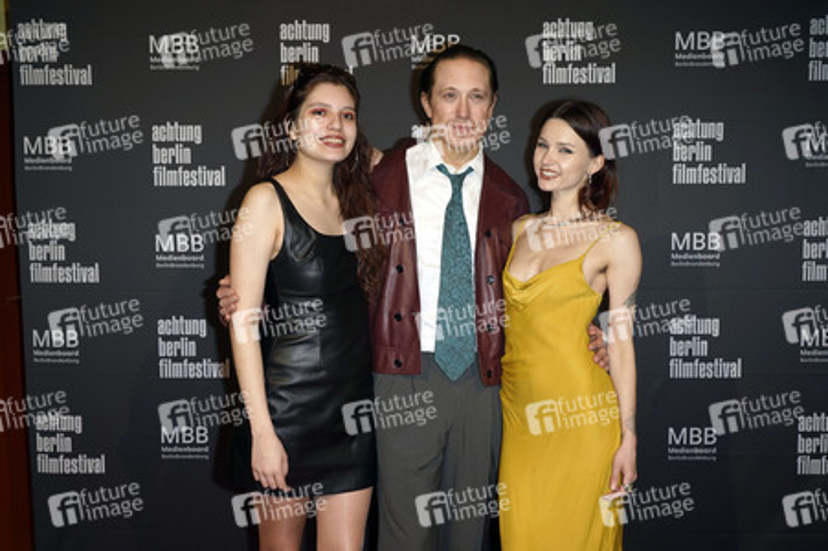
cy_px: 276
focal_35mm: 40
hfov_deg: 48.5
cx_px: 414
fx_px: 919
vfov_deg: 33.4
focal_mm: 40
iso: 320
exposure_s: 1/200
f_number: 5.6
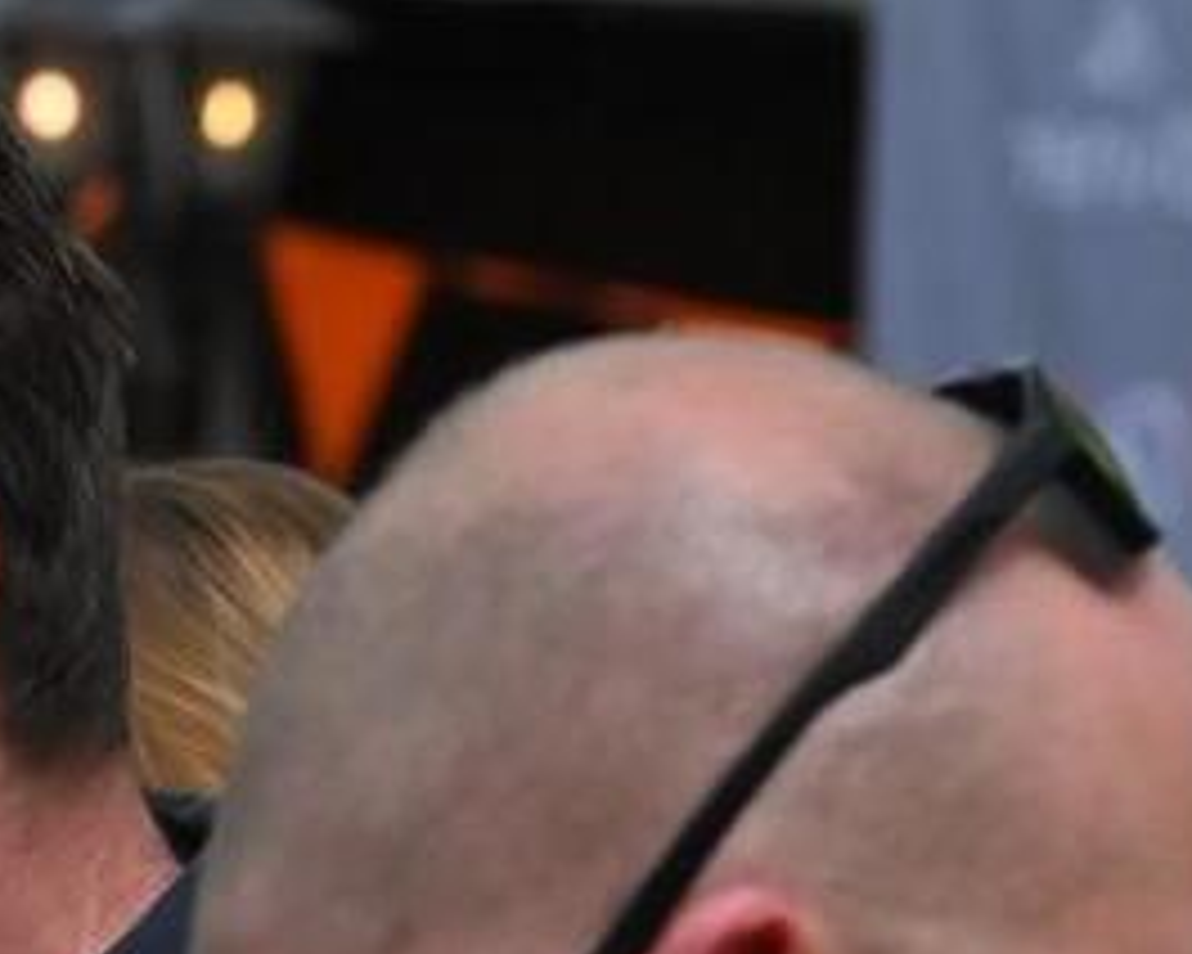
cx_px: -904
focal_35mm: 738
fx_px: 26036
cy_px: 1406
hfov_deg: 2.6
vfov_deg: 2.1
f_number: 14
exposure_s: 1/8000
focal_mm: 210
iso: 10000
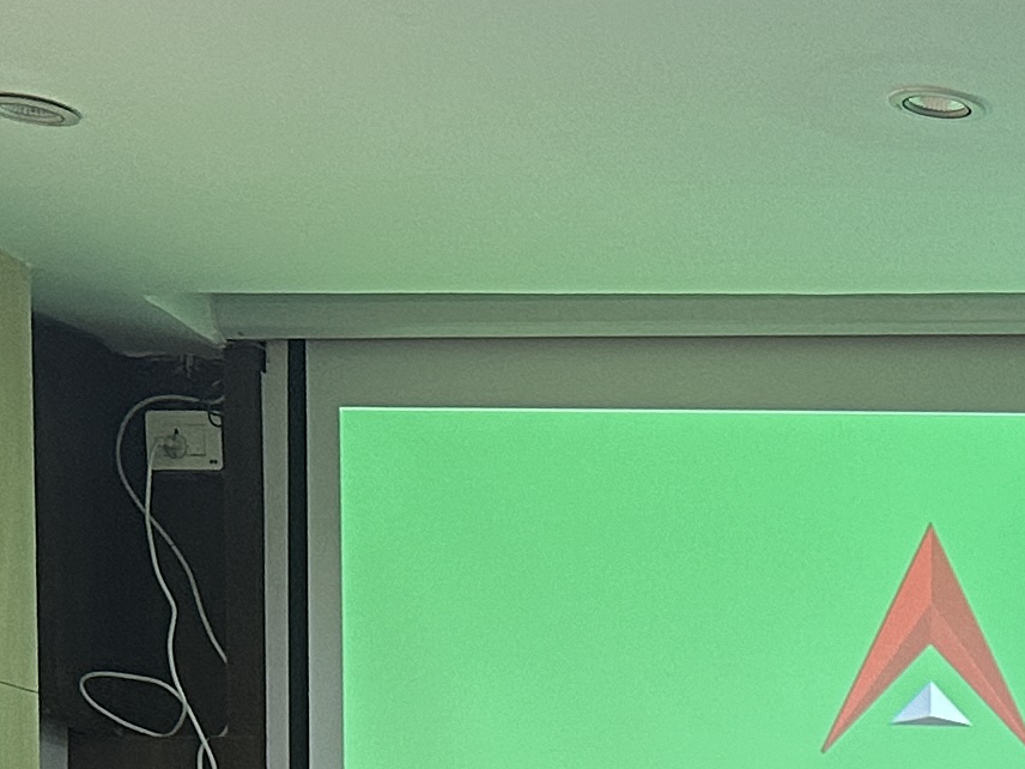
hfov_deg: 15.5
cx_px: 1725
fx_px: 3346
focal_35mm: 113
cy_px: 1605
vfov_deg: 11.6
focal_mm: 6.86
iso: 160
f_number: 1.78
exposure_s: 1/100
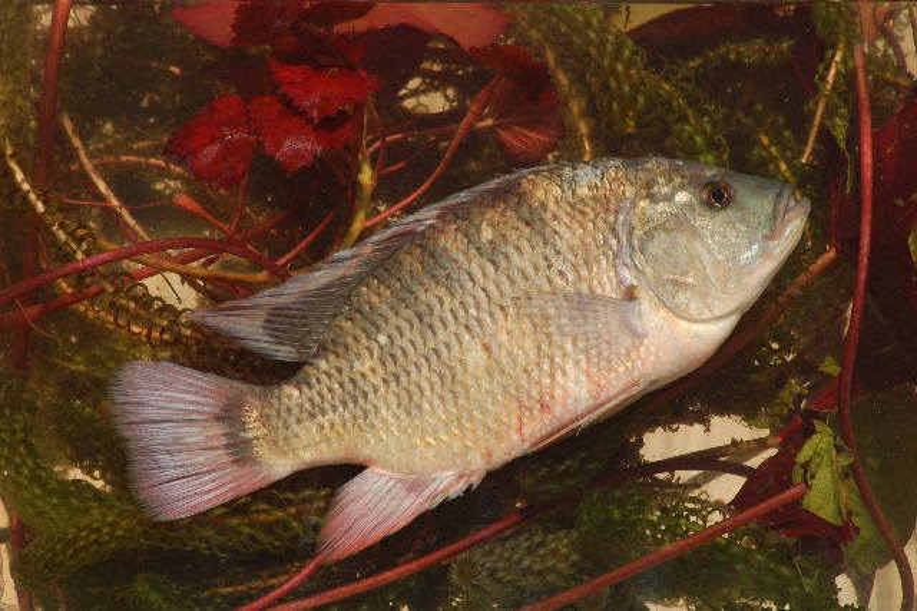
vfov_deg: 5.1
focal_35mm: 270
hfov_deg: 7.6
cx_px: 458
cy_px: 306
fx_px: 6874
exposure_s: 1/320
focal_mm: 180
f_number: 13
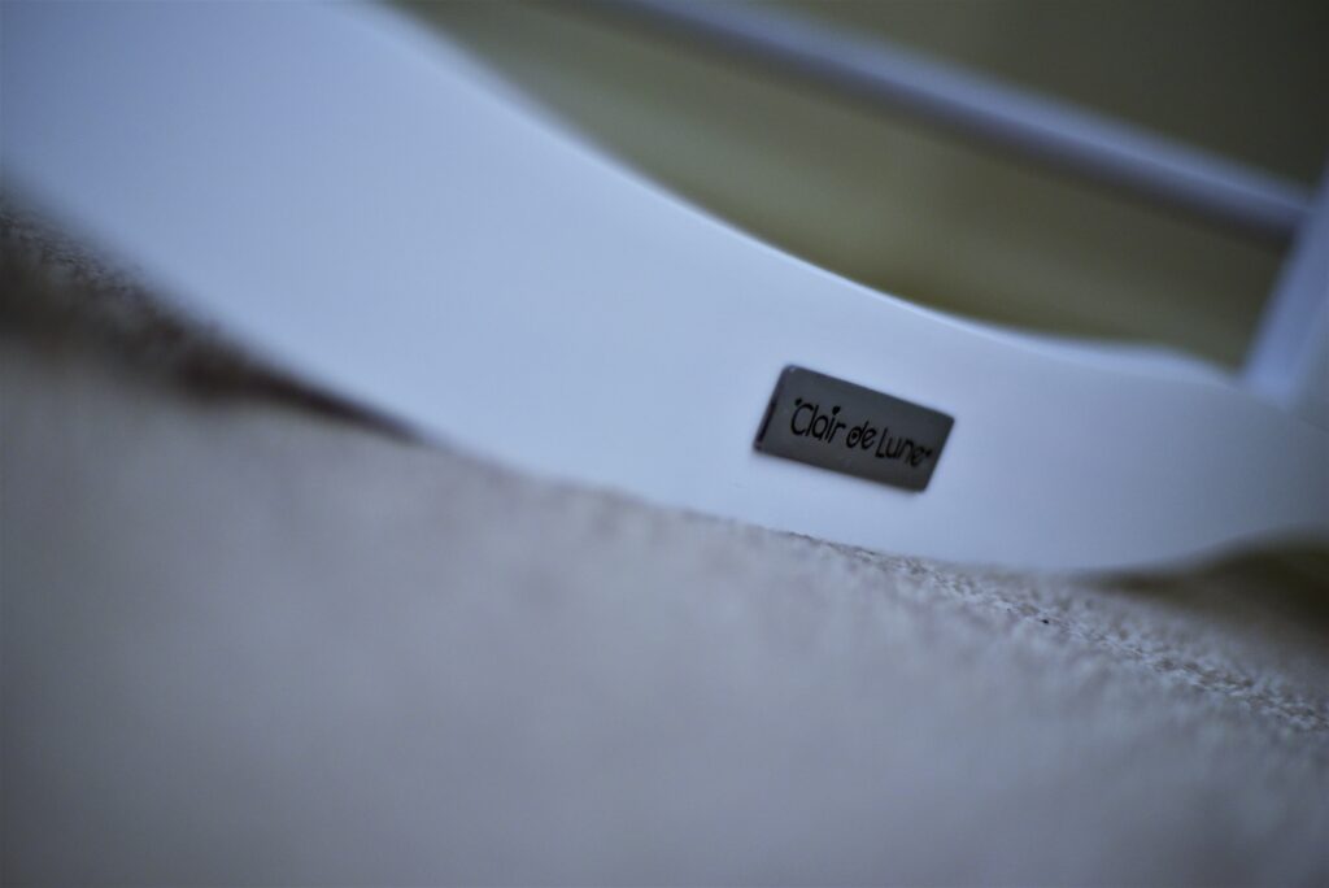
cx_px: 664
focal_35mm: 50
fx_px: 1847
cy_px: 444
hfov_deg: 39.6
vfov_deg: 27.0
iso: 640
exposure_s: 1/100
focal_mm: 50
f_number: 1.8
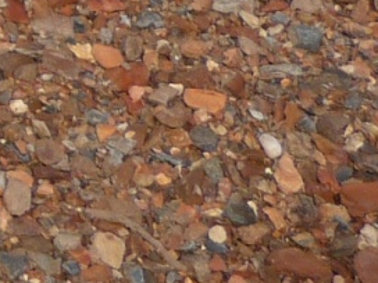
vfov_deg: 6.7
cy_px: -386
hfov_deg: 8.2
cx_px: -702
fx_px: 2304
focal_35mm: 211
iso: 100
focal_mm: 5.5
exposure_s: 1/1000
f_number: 2.8
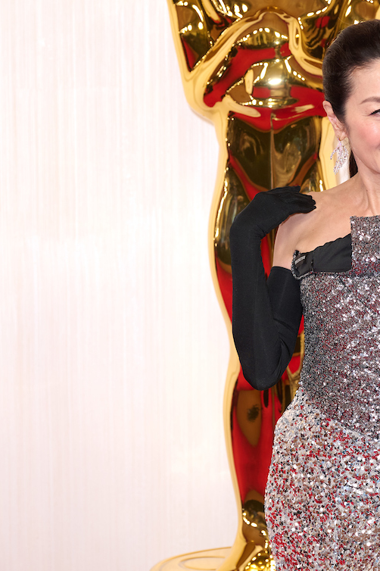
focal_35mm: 121
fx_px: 1917
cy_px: 274
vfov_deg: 16.9
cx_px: 292
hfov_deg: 11.3
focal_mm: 76
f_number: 4.5
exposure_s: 1/160
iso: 400
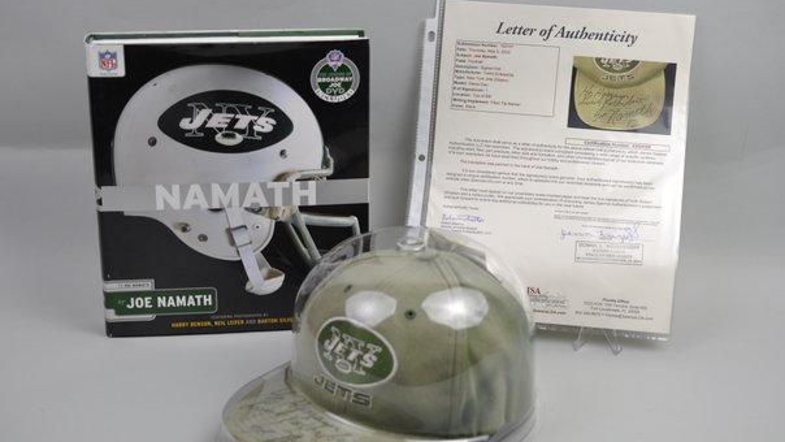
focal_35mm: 74
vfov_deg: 16.3
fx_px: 1541
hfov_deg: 28.6
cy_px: 241
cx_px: 380
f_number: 4.5
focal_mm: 40
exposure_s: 1/80
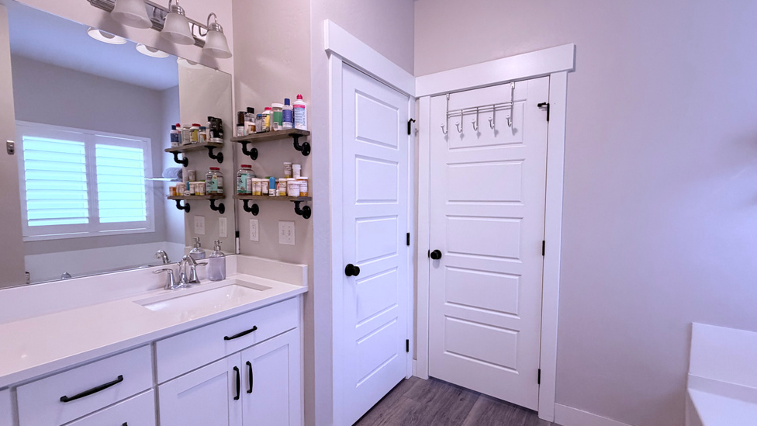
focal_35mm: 16
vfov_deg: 66.9
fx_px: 321
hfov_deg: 99.3
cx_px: 393
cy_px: 236
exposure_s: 1/120
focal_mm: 2.22
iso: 320
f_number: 2.2
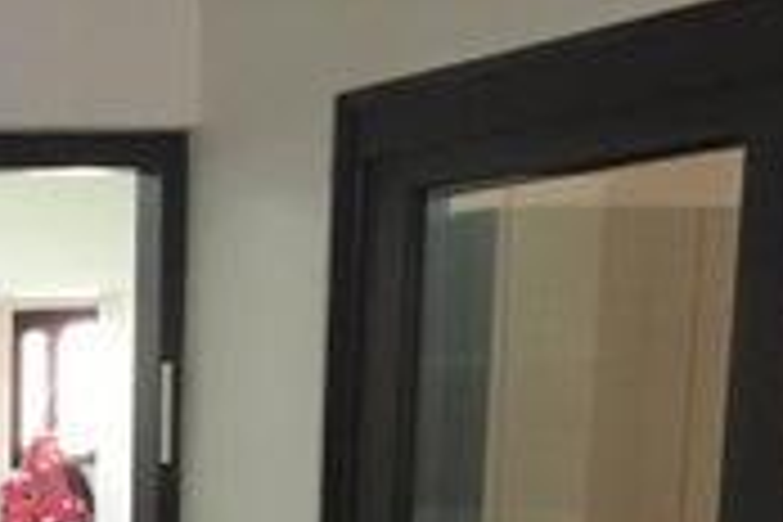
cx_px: -410
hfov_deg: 16.7
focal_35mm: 111
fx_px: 2414
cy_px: 1071
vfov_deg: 11.1
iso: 160
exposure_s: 1/30
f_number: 2.2
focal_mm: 4.15
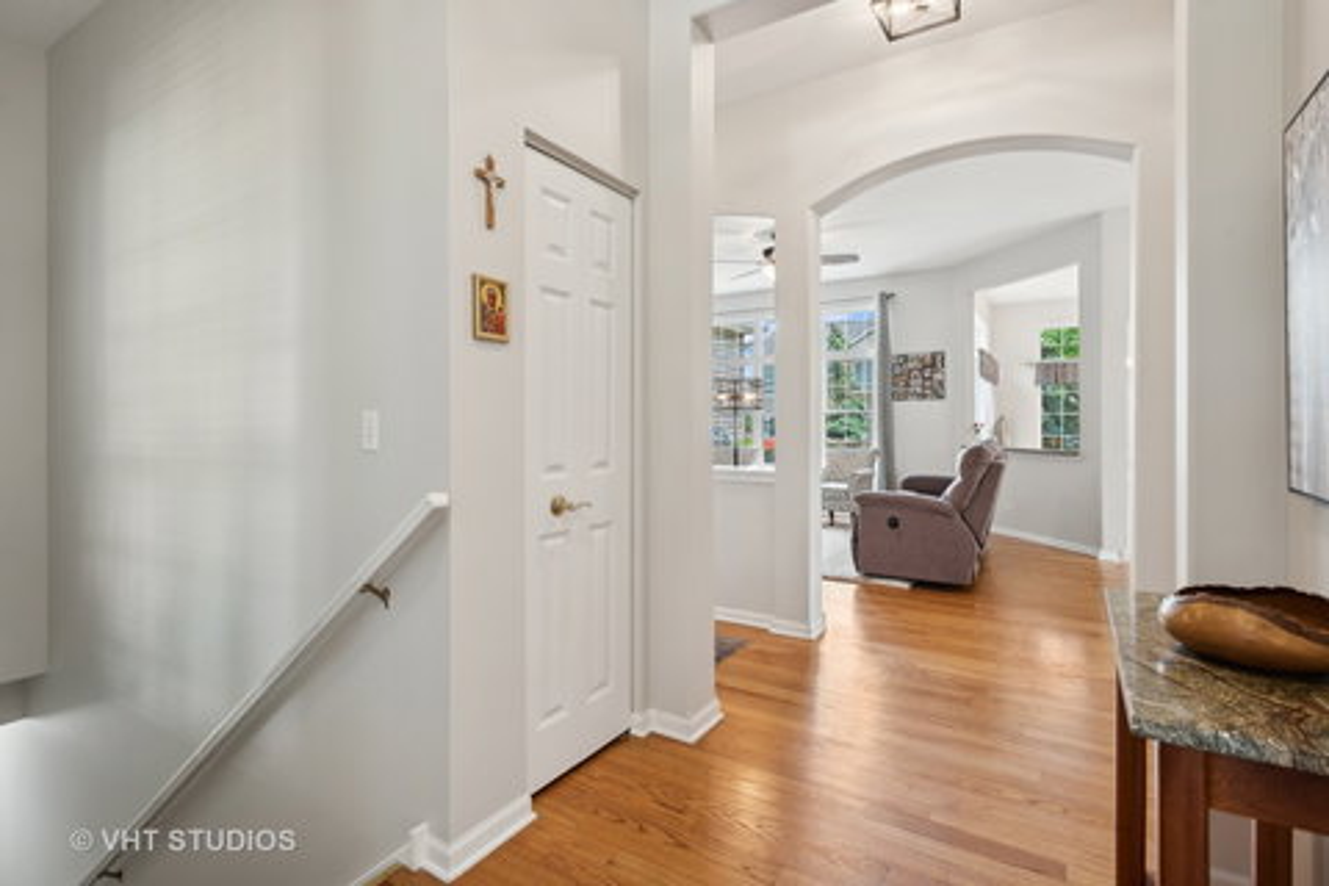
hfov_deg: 93.3
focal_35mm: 17
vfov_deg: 70.4
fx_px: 628
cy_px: 443
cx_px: 664
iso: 400
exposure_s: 1/10
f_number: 8
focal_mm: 17
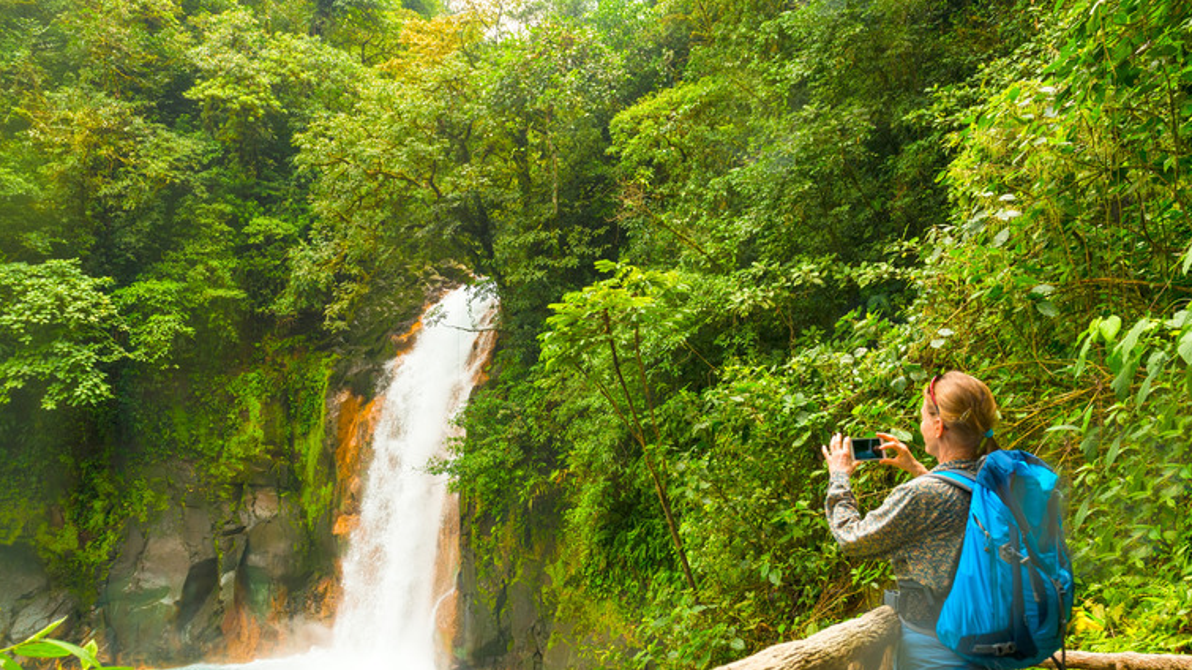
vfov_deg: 44.1
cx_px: 600
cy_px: 407
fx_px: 821
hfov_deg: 71.9
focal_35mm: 26
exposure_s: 1/200
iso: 320
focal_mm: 24
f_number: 6.3
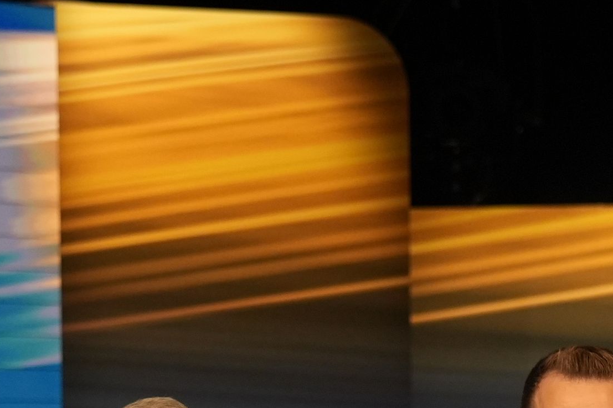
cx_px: 542
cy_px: 725
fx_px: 3814
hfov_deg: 9.2
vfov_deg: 6.0
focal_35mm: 224
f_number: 2.8
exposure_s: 1/250
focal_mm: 62
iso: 2500
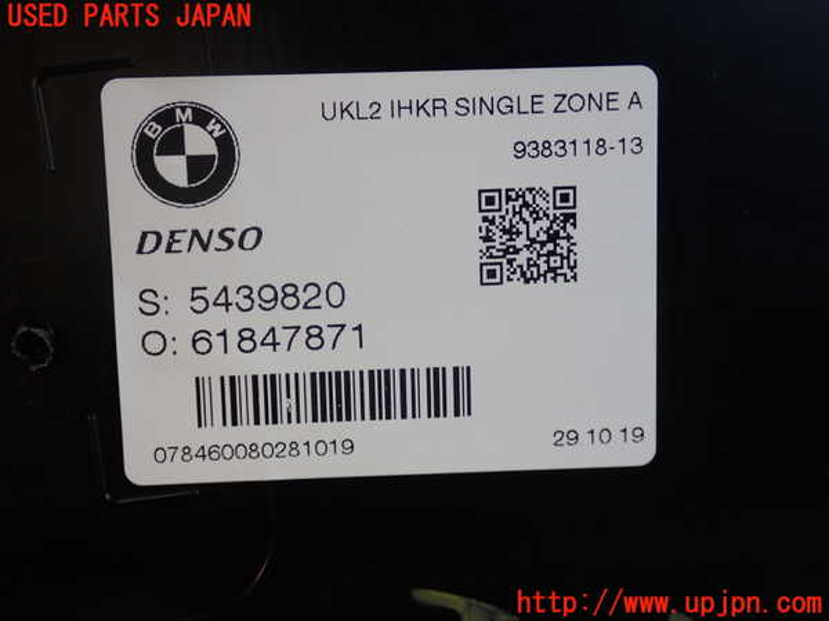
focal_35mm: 47
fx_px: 1126
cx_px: 414
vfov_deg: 30.9
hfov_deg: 40.4
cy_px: 310
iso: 100
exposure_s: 1/125
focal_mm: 8.4
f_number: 3.1
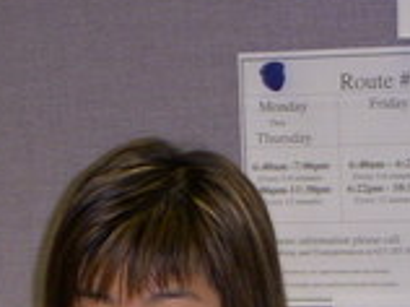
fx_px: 2732
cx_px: 171
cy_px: 460
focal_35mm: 231
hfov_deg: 8.6
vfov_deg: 6.3
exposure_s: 1/50
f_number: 3.6
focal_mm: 9.4
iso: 160
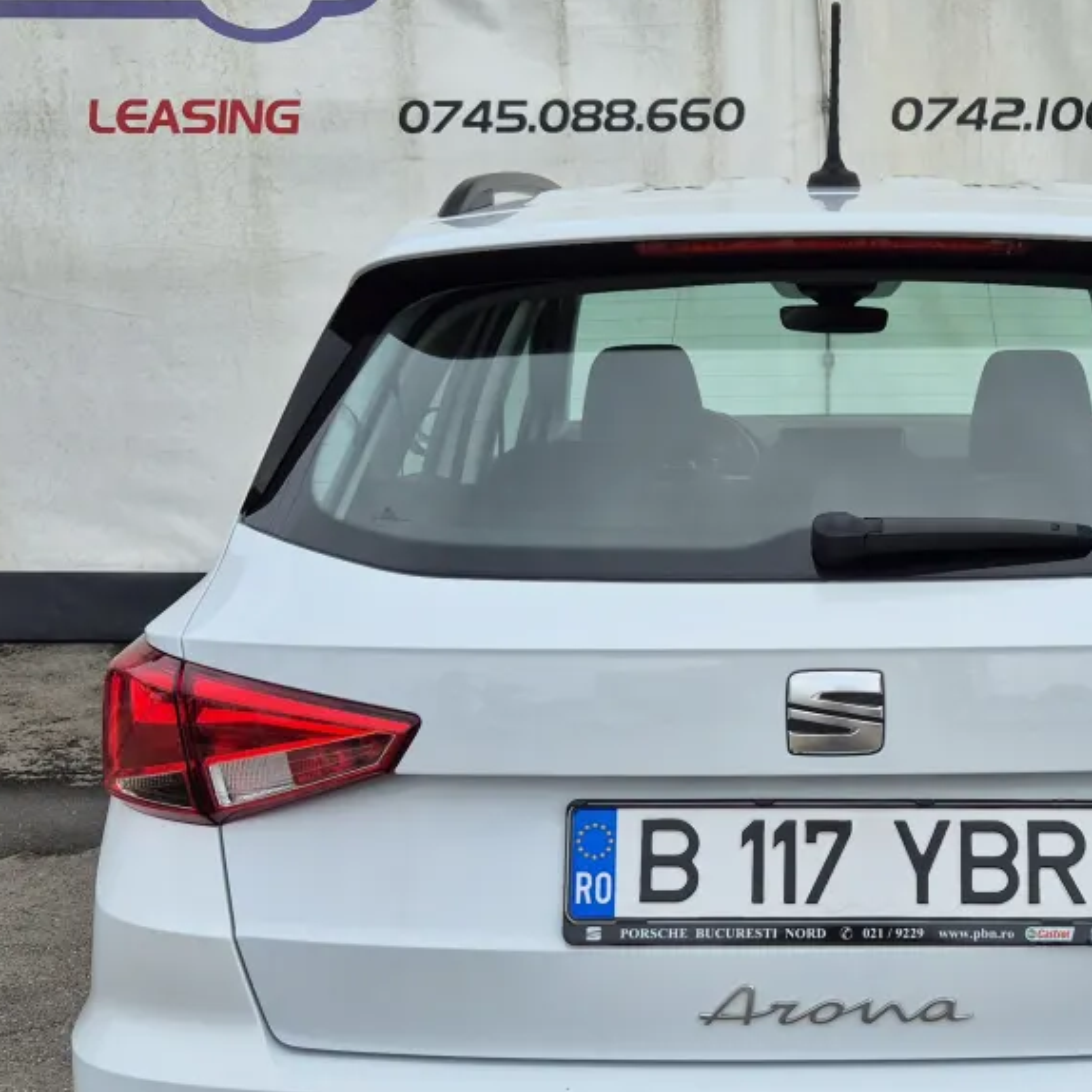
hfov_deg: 32.5
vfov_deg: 33.3
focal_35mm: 51
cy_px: 645
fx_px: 1820
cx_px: 862
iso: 25
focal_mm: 5.4
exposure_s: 1/530
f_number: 1.8
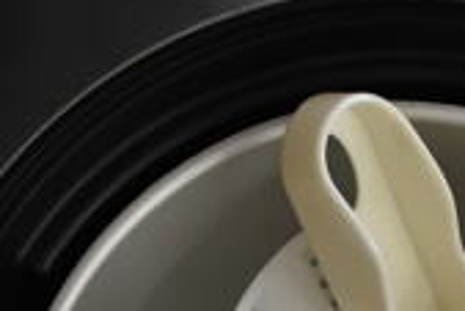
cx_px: 443
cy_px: 476
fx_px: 1471
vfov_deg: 11.5
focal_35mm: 114
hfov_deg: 17.6
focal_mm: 21
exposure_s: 1/30
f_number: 3.8
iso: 1100
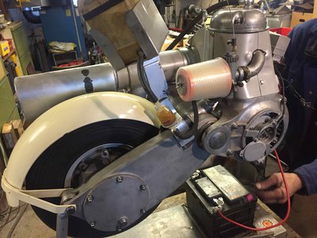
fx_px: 266
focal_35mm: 29
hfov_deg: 61.7
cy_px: 119
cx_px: 158
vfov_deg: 48.2
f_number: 2.2
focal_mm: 4.15
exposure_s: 1/25
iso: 250
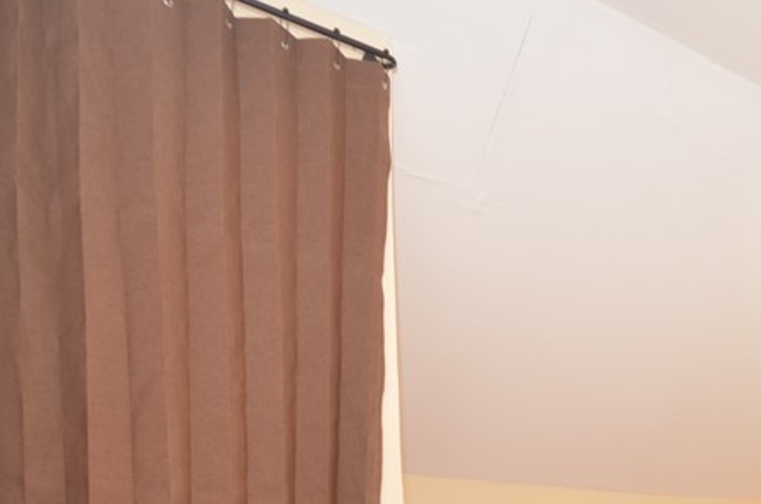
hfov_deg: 43.6
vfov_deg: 30.8
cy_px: 589
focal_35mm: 37
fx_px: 780
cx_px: 781
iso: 320
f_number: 4
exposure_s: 1/60
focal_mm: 10
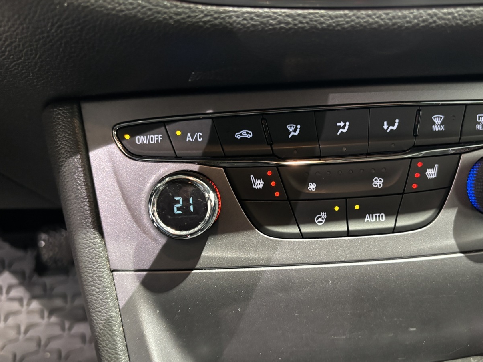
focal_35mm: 31
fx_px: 433
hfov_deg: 58.1
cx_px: 277
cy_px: 193
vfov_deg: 45.4
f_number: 1.6
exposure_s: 1/33
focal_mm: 5.96
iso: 500
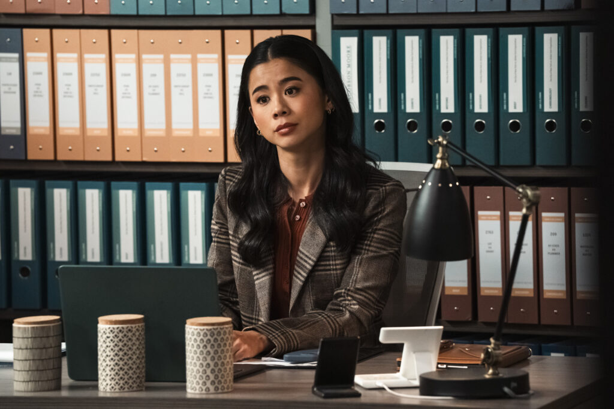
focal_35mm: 200
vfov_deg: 6.9
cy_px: 204
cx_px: 307
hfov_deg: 10.3
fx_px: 3411
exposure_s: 1/160
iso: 8000
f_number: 5.6
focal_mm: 200
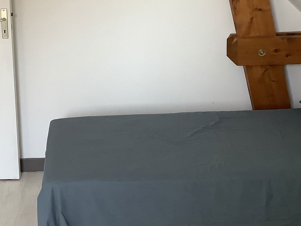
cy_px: 50
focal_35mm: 64
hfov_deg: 29.8
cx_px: 78
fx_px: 556
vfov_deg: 22.7
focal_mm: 3.3
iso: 160
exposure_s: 1/60
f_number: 2.4
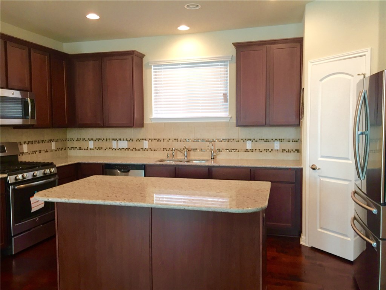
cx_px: 193
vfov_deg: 48.2
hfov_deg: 61.7
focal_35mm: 29
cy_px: 145
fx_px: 323
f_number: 2.2
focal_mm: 4.15
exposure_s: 1/30
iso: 100
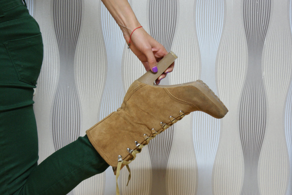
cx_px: 146
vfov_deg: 15.2
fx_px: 731
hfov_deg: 22.6
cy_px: 98
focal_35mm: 90
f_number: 5.6
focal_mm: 60
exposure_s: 1/10
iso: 400
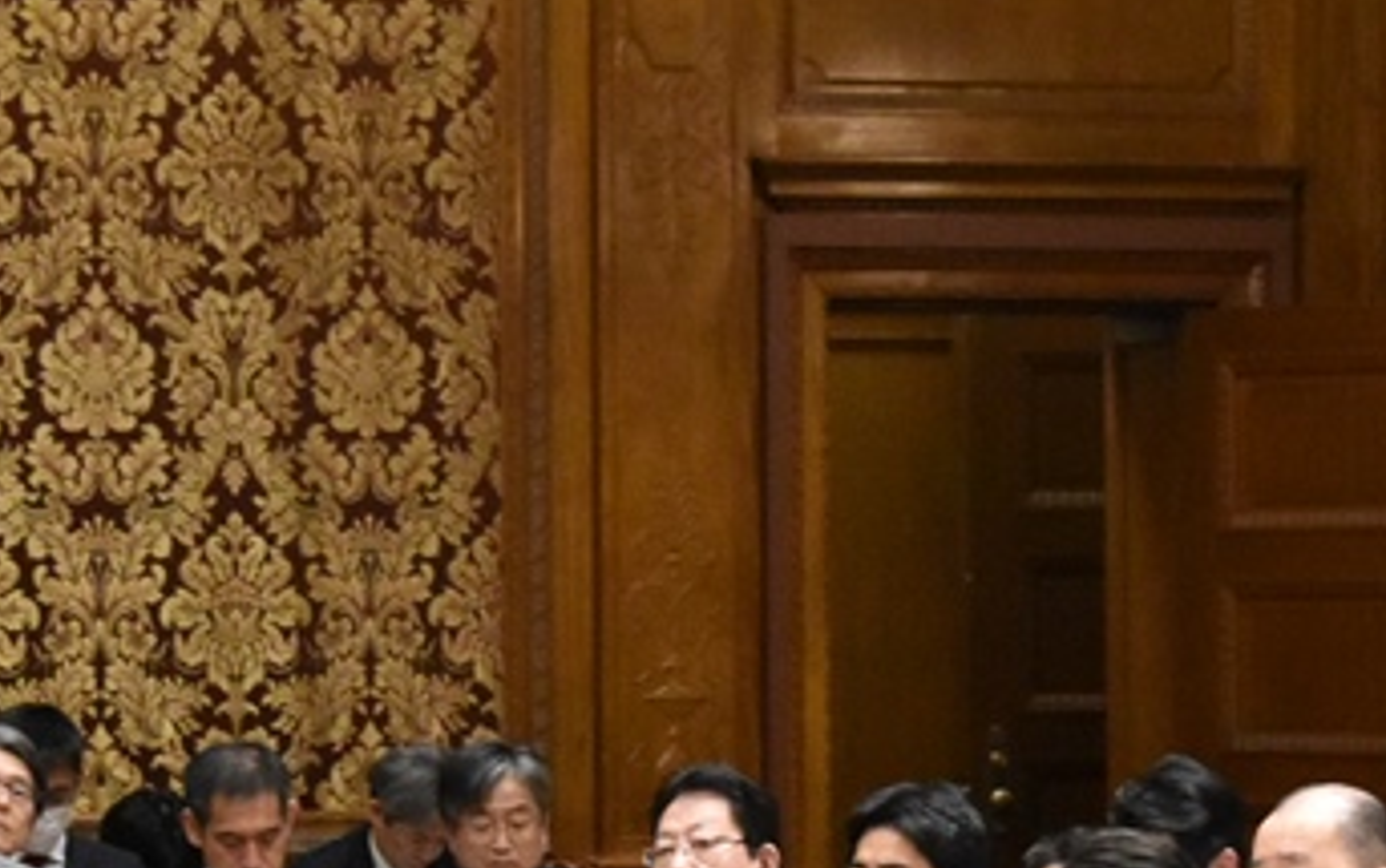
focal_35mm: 160
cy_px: 1276
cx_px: 1406
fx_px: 6030
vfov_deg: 8.1
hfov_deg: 12.9
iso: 3200
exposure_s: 1/160
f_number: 5.6
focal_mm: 35
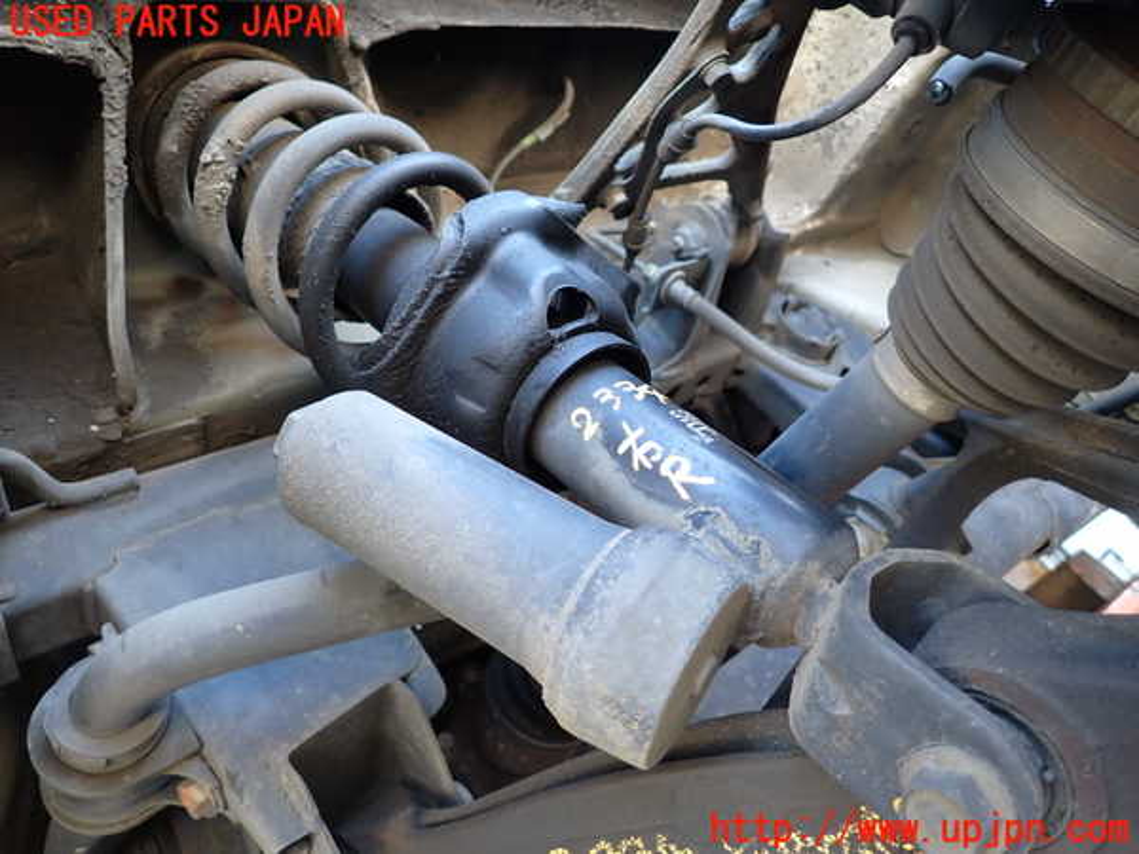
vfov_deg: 54.9
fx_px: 823
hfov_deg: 69.4
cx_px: 570
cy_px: 427
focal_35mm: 25
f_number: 2
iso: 200
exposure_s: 1/50
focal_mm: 4.5
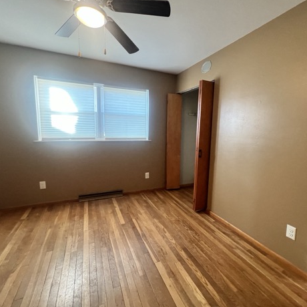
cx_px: 169
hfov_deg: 87.2
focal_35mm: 16
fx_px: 161
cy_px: 152
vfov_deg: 87.4
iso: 200
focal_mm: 1.57
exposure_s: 1/60
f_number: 1.8
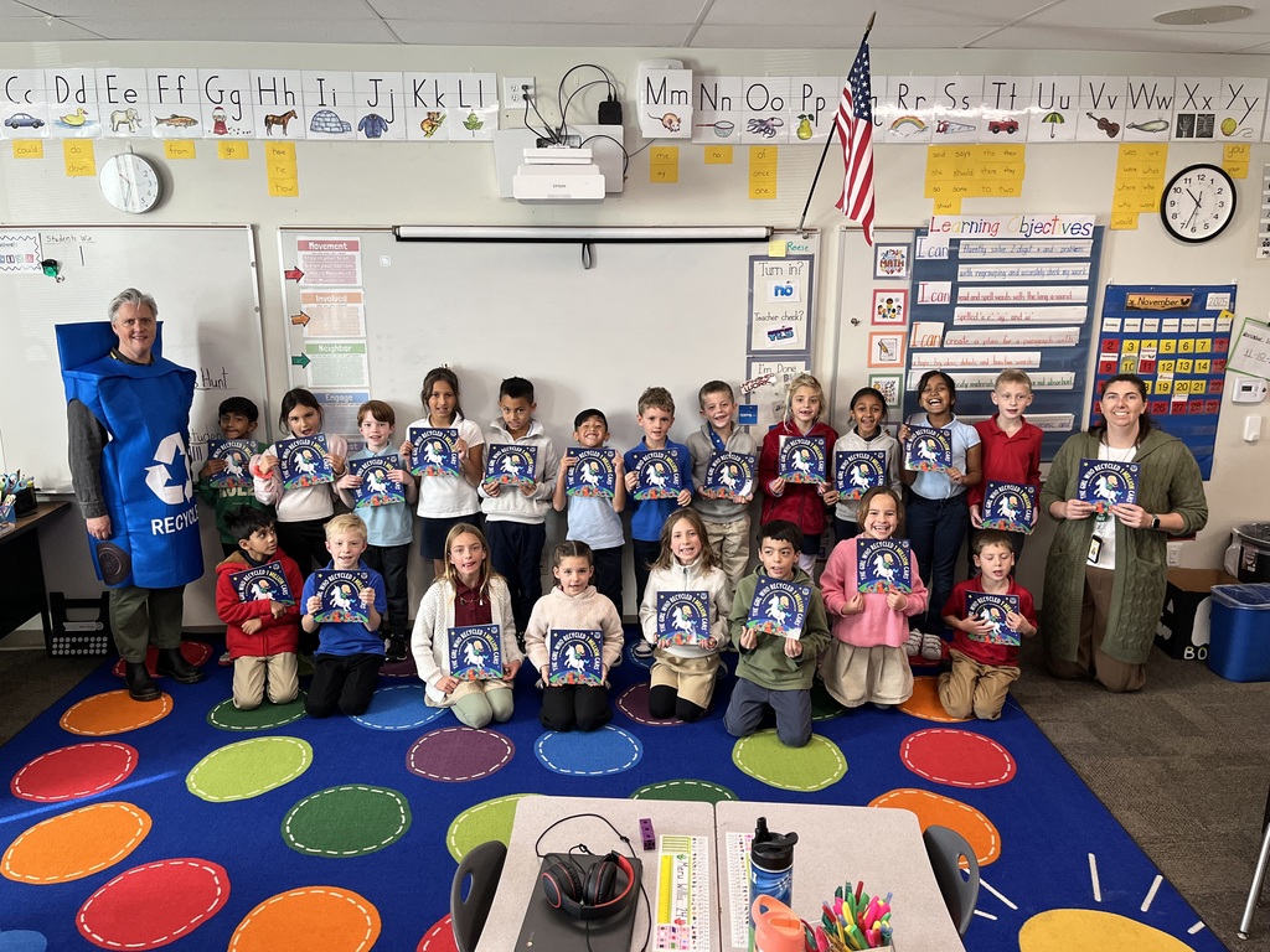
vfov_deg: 53.1
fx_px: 954
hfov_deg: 67.3
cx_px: 635
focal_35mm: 26
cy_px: 476
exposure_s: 1/60
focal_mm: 5.1
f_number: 1.6
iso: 200
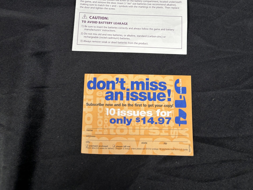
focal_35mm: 35
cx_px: 126
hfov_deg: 52.6
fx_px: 256
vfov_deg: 38.2
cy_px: 23
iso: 100
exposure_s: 1/60
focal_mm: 5.96
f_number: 1.6
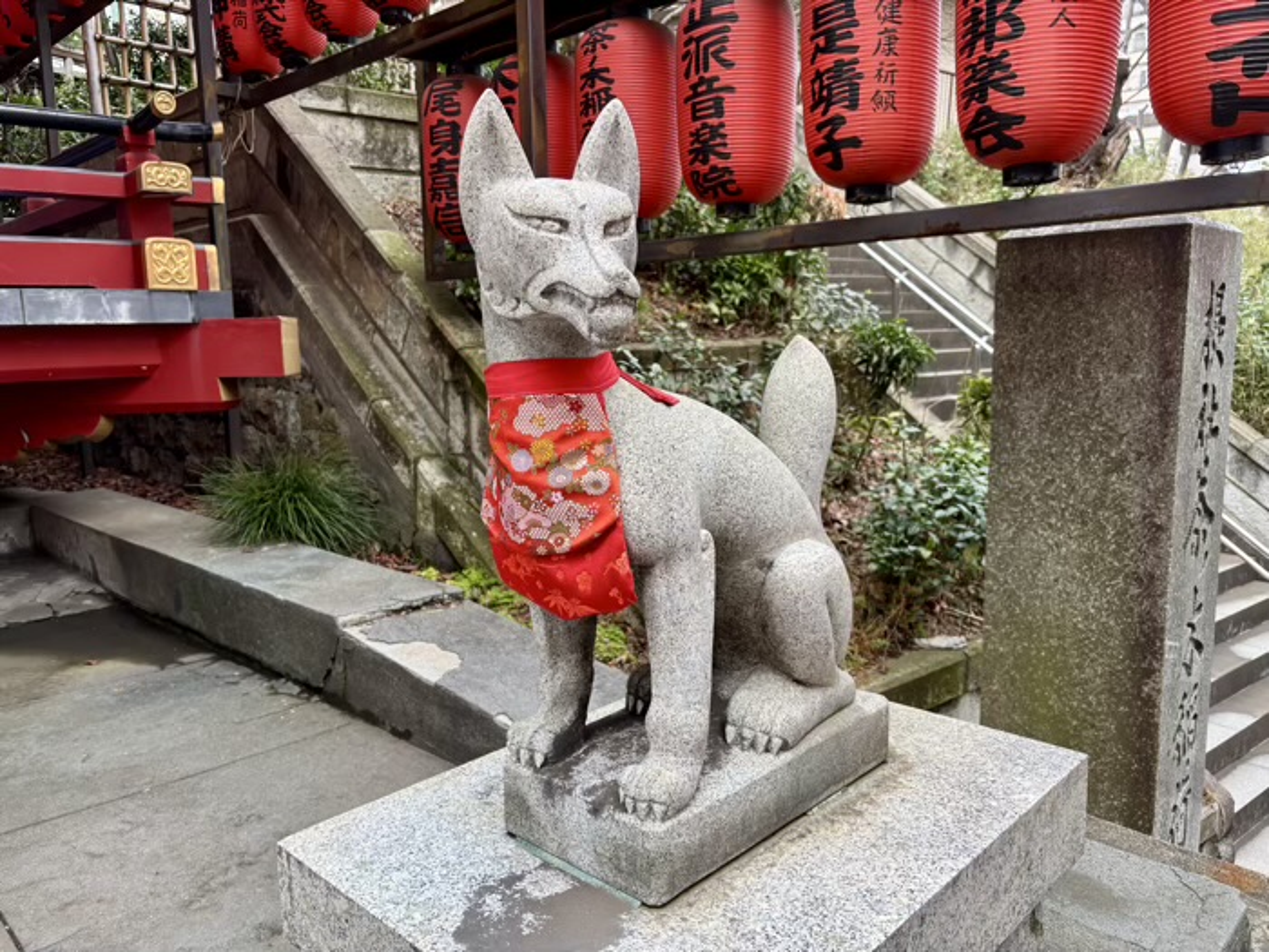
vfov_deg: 53.1
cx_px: 634
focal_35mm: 26
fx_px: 953
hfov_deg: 67.3
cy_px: 476
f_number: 1.6
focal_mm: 5.96
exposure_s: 1/121
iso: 40
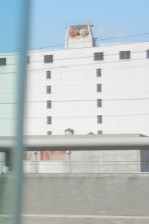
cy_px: 116
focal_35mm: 146
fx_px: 906
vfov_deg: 14.1
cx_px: -330
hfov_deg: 7.9
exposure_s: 1/433
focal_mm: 5.4
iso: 160
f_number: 7
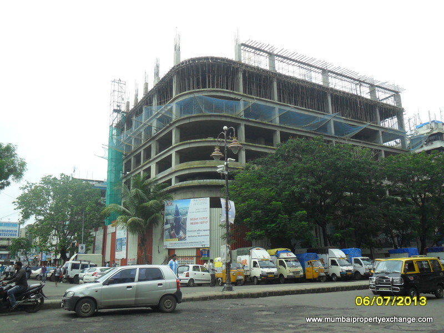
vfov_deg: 44.2
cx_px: 222
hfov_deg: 56.8
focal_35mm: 32
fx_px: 410
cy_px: 166
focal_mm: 5.7
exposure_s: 1/750
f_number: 3.7
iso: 100
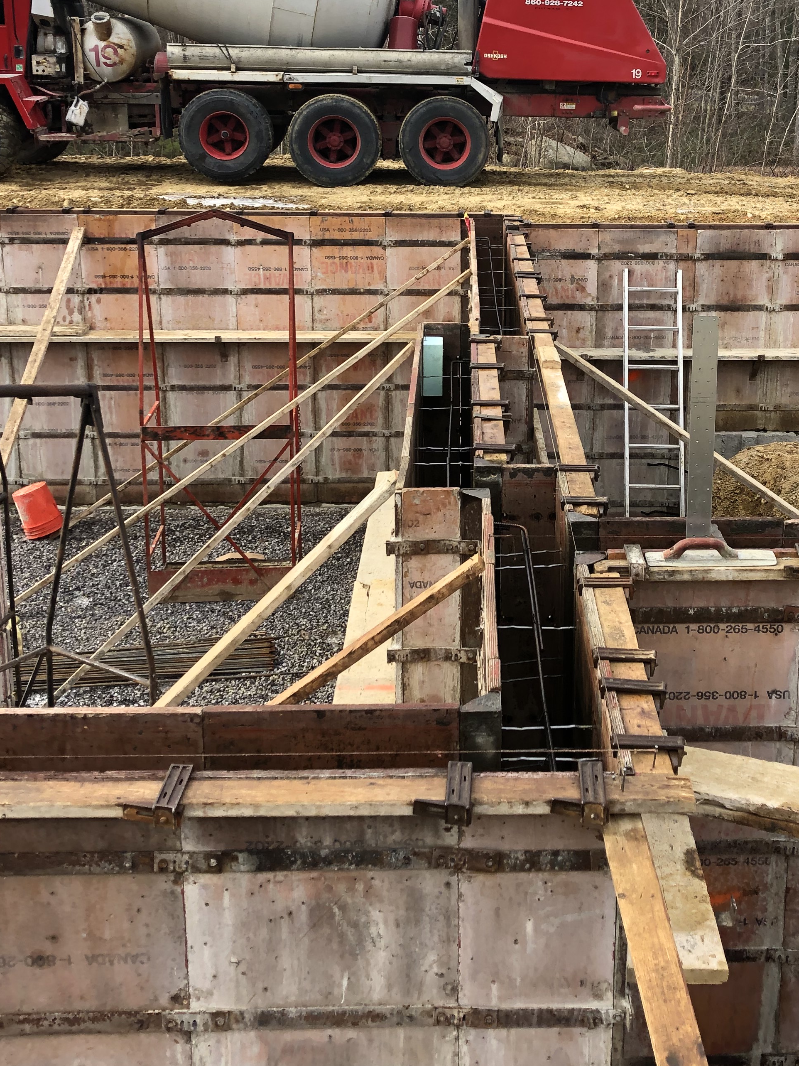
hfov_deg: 32.7
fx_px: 1354
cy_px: 365
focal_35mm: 44
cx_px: 507
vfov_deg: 42.4
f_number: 1.8
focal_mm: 3.99
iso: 20
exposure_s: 1/390
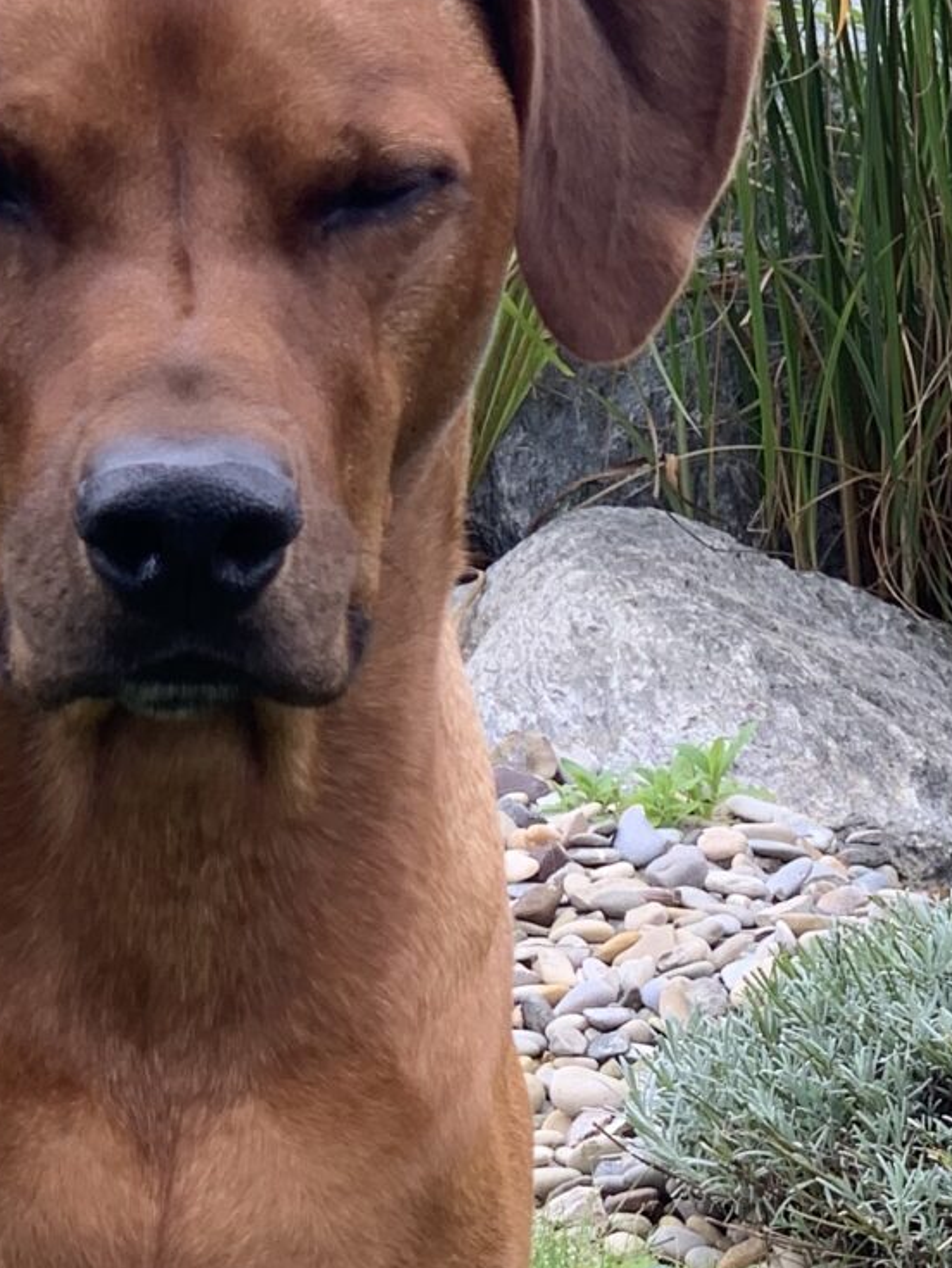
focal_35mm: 181
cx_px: 748
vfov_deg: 10.9
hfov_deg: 8.2
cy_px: 978
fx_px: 6631
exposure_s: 1/122
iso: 16
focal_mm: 6
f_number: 2.4
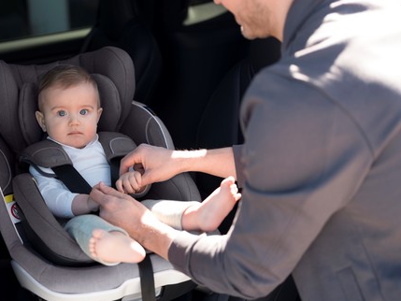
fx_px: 695
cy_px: 135
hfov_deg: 32.2
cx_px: 185
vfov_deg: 24.4
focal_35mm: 60
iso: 100
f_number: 2.8
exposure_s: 1/125
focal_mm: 63
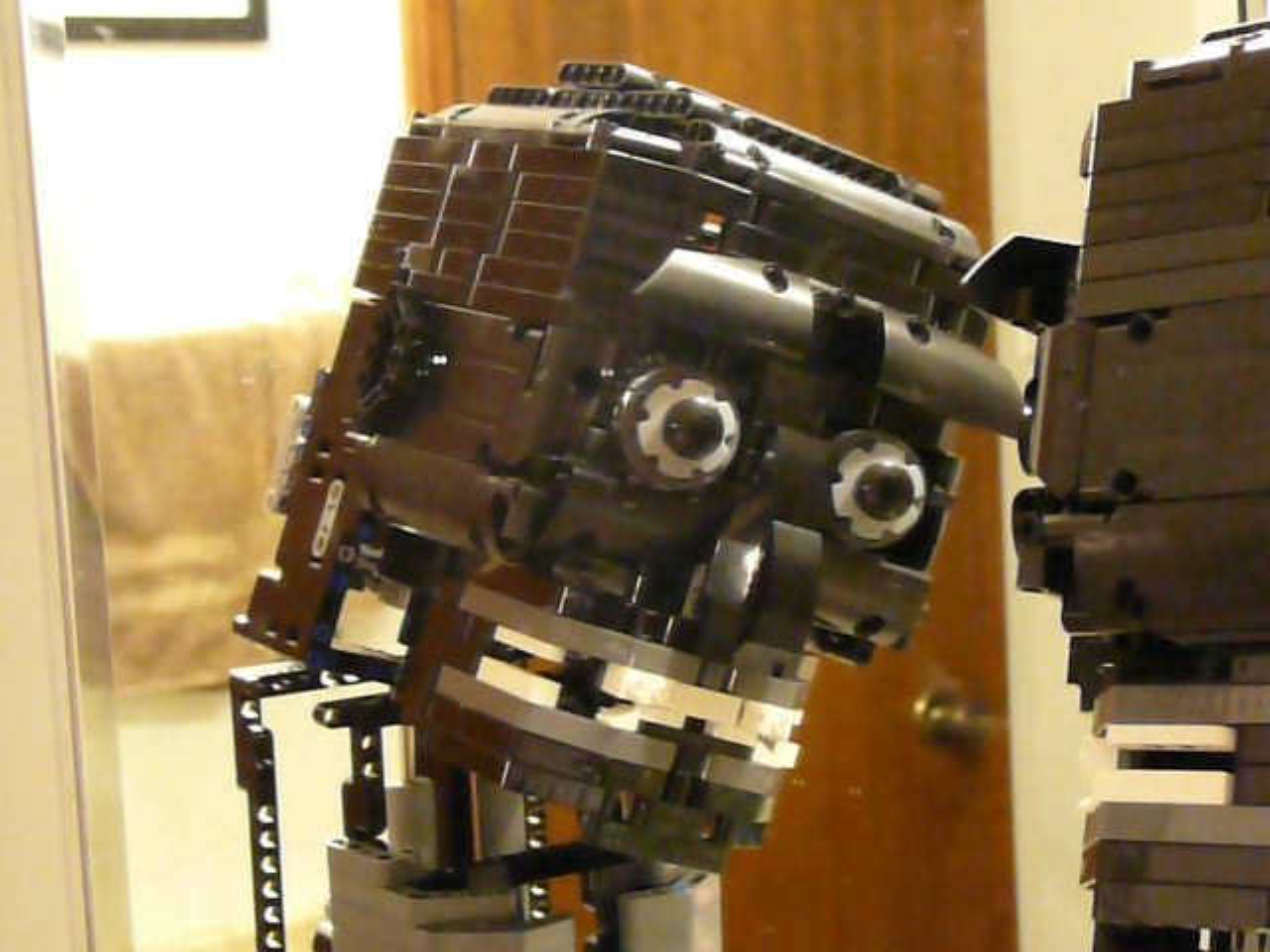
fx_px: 2825
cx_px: 635
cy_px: 476
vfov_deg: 19.1
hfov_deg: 25.3
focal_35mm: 77
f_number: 3.7
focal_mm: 11.5
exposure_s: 1/30
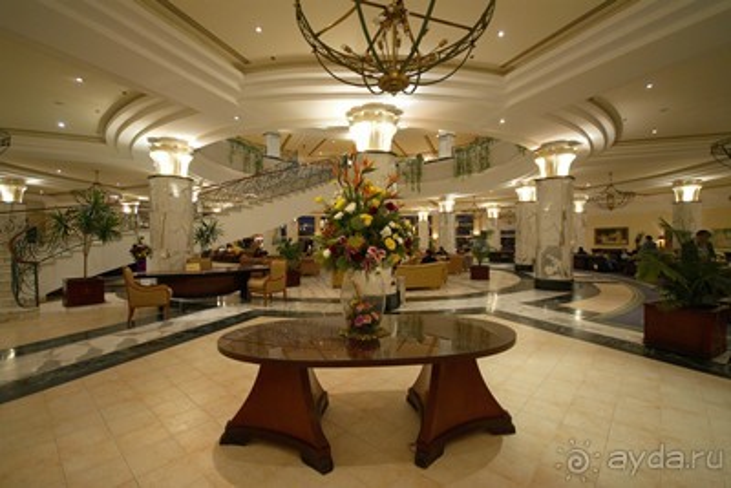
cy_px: 244
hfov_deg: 100.4
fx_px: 305
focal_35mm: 15
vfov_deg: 77.4
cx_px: 366
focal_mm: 10
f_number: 4
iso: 220
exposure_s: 1/8
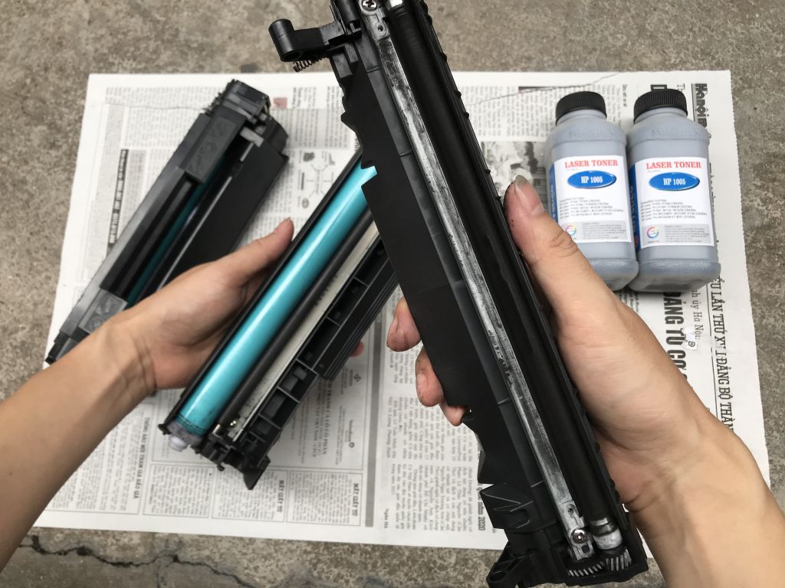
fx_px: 635
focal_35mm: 28
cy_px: 294
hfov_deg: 63.4
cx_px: 392
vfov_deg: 49.7
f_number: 1.8
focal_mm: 3.99
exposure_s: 1/208
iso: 20
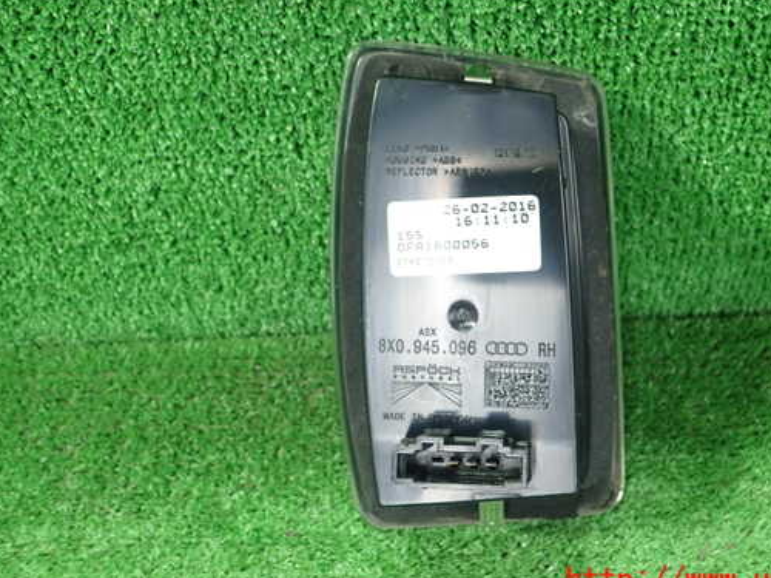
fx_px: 802
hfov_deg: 51.1
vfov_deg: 39.6
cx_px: 452
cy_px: 254
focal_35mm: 36
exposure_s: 1/125
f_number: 2.3
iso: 640
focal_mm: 5.5
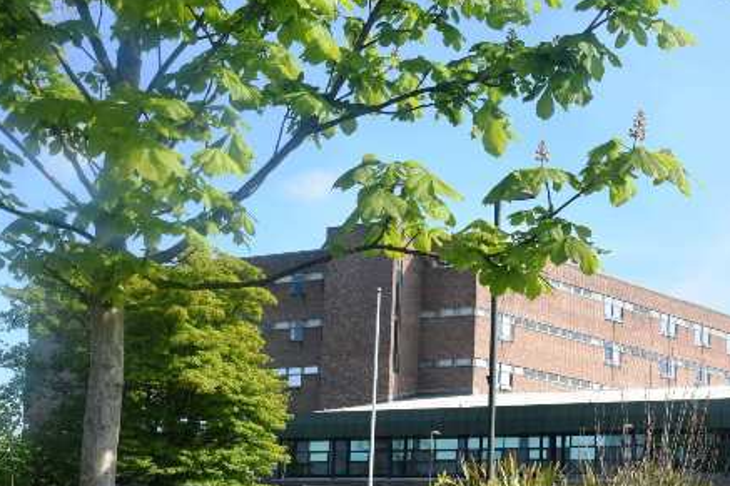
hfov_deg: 26.1
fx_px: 1561
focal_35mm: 77
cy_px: 361
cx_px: 515
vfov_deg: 17.6
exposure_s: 1/320
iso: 200
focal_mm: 34
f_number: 9
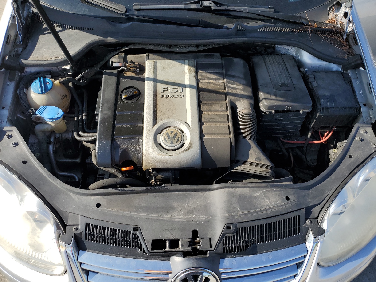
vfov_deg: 53.1
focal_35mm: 26
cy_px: 141
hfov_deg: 67.3
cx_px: 188
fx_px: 282
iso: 50
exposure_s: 1/1667
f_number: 1.5
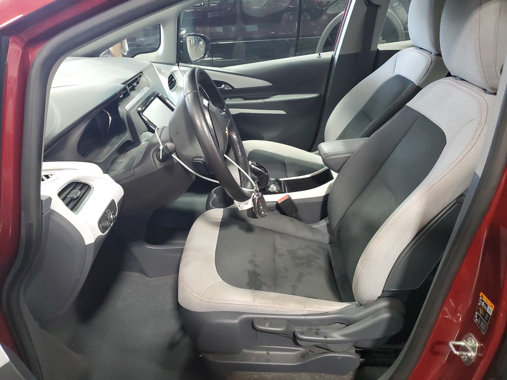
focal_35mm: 26
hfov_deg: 67.3
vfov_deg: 53.1
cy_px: 190
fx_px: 381
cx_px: 254
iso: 340
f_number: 1.5
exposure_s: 1/40
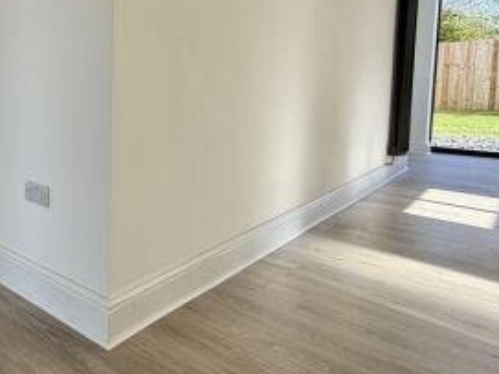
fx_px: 432
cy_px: 115
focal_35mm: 30
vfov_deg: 45.8
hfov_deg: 50.2
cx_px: 16
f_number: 2.2
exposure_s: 1/134
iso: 50
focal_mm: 2.22
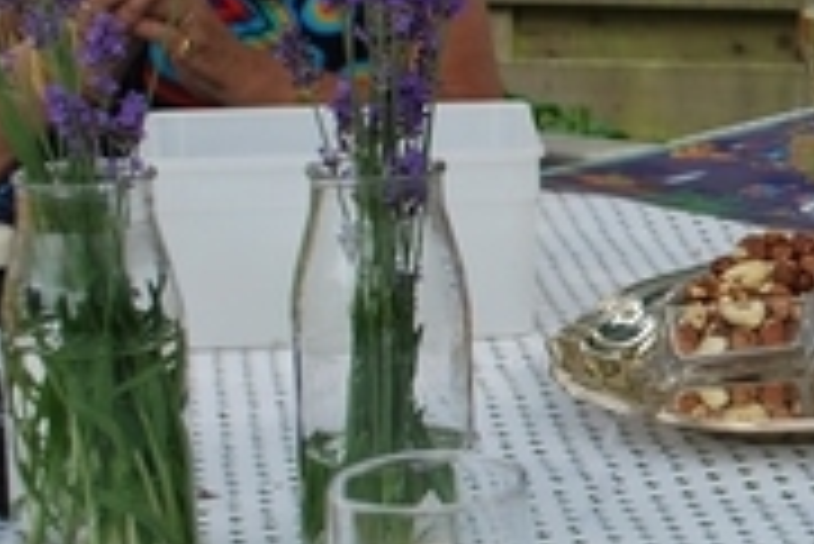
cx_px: 1052
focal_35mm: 129
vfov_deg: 10.6
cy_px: 187
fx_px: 2919
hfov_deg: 15.2
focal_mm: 26
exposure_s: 1/125
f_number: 5.6
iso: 100
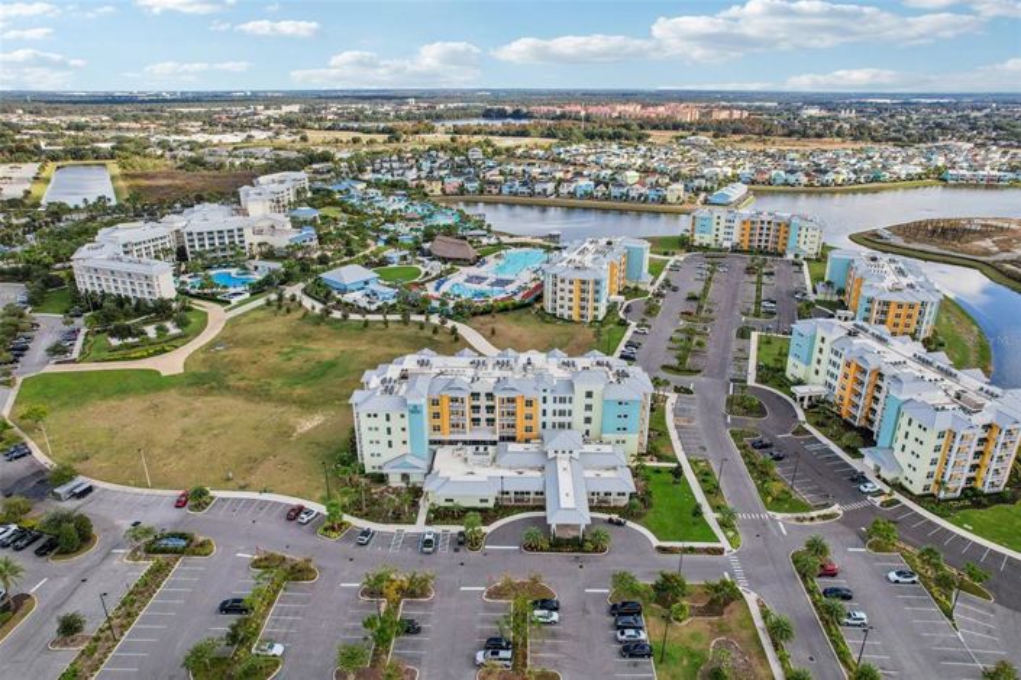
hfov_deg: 78.6
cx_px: 510
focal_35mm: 22
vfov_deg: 57.2
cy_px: 340
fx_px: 623
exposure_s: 1/1600
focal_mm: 8.4
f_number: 2.8
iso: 150
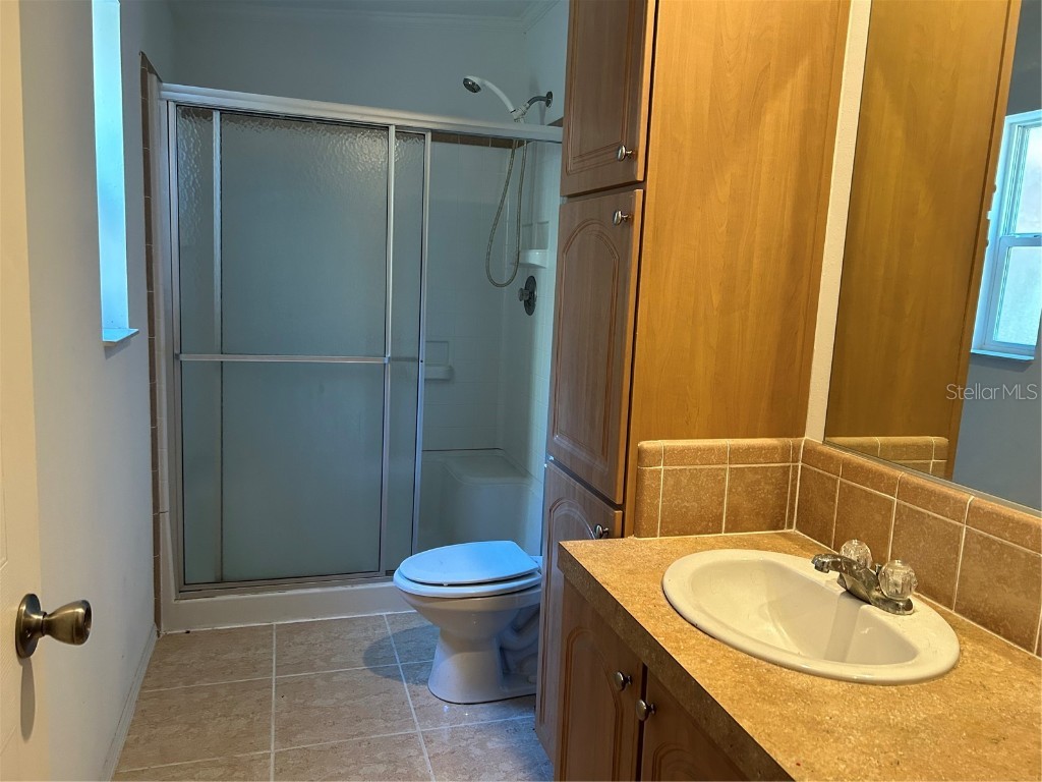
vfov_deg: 53.1
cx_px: 521
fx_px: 783
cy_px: 391
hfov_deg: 67.3
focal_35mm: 26
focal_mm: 5.7
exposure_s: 1/60
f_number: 1.5
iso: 320
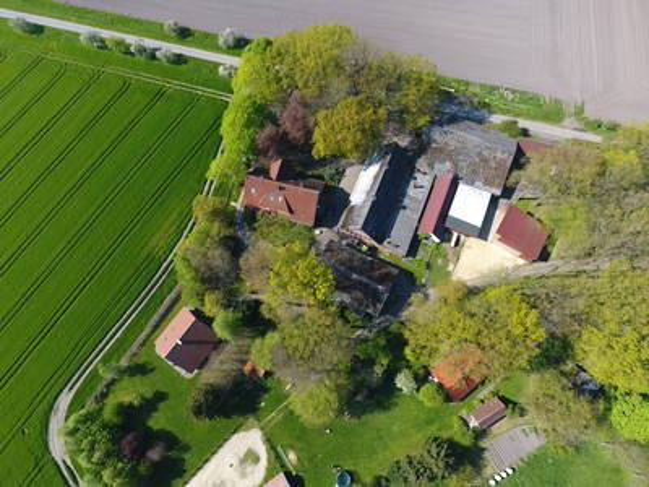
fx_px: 375
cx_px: 324
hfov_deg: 81.7
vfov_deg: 66.0
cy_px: 244
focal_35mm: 20
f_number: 2.8
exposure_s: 1/382
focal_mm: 3.61
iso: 100
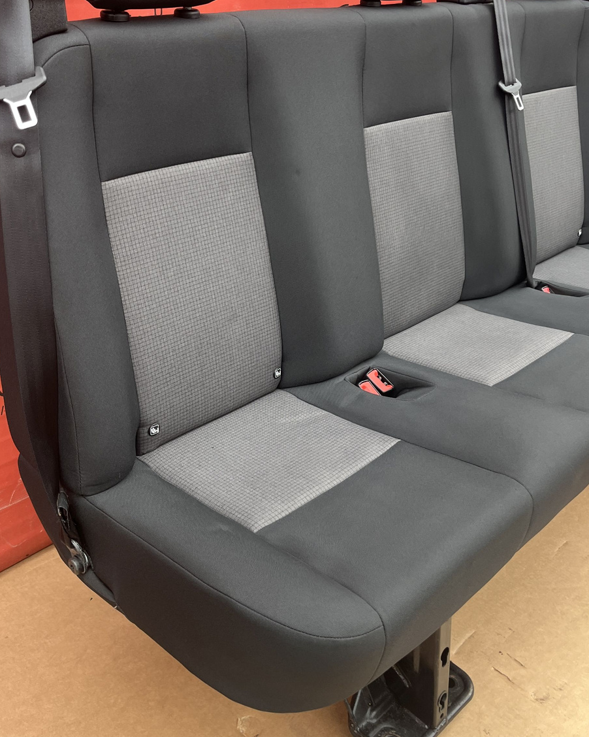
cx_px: 274
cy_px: 314
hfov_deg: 41.1
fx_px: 785
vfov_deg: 50.1
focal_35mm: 36
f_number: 1.6
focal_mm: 5.1
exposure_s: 1/122
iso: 80
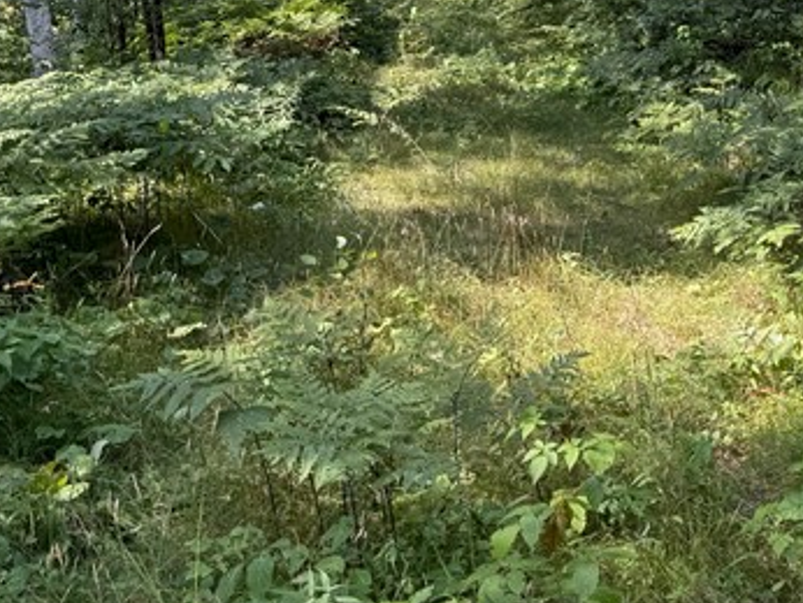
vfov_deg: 19.4
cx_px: 490
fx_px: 1648
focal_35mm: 71
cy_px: -146
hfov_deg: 27.3
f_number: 1.78
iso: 80
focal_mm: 6.76
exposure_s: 1/495
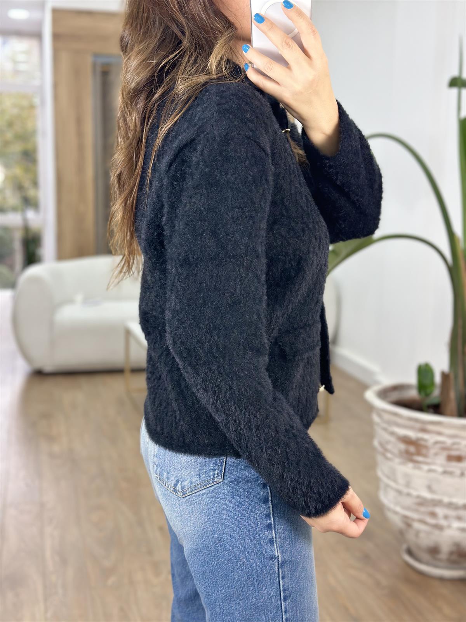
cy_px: 311
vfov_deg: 39.7
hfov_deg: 30.3
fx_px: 862
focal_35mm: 48
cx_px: 233
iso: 100
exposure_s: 1/100
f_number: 1.78
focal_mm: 6.86
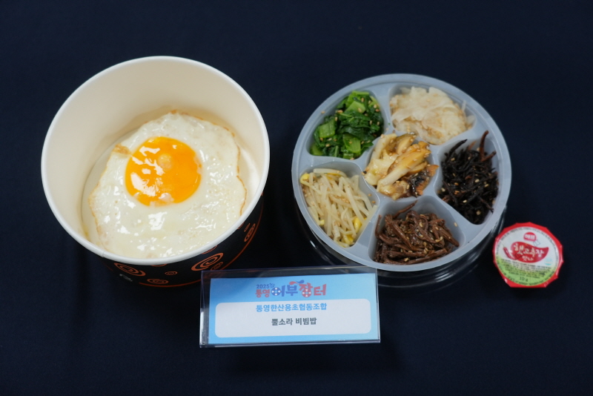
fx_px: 1055
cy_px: 198
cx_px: 296
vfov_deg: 21.3
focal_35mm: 64
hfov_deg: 31.4
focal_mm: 64
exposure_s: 1/80
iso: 500
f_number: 4
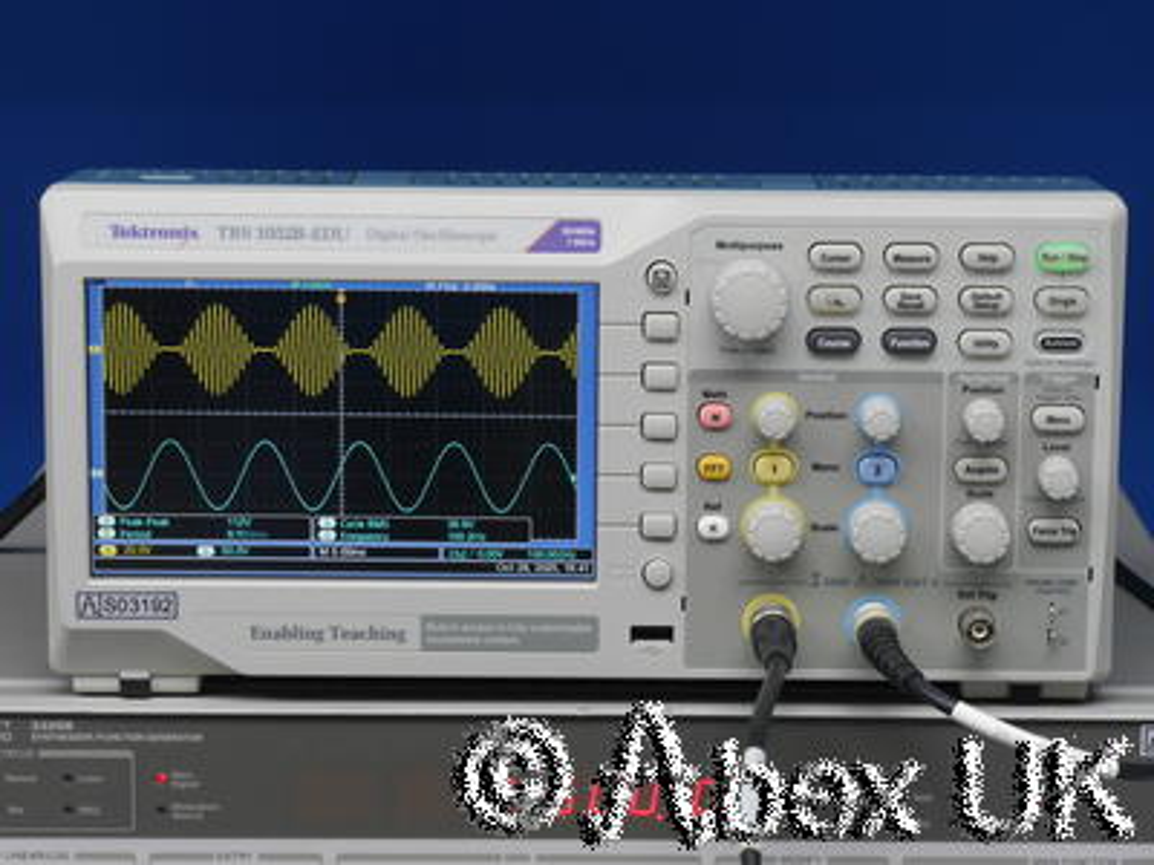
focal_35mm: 110
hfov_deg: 17.9
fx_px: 3667
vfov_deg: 13.5
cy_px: 432
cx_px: 577
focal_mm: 55
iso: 400
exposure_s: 1/10
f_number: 11
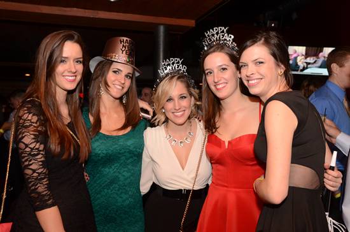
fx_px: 378
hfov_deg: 49.7
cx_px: 175
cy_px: 116
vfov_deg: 34.0
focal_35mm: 39
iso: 1250
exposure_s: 1/40
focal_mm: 26
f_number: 5.6
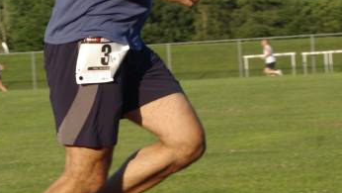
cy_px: -10
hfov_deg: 9.9
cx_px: 108
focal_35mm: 218
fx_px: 1978
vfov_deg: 5.6
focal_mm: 60
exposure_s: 1/350
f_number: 9.5
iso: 200
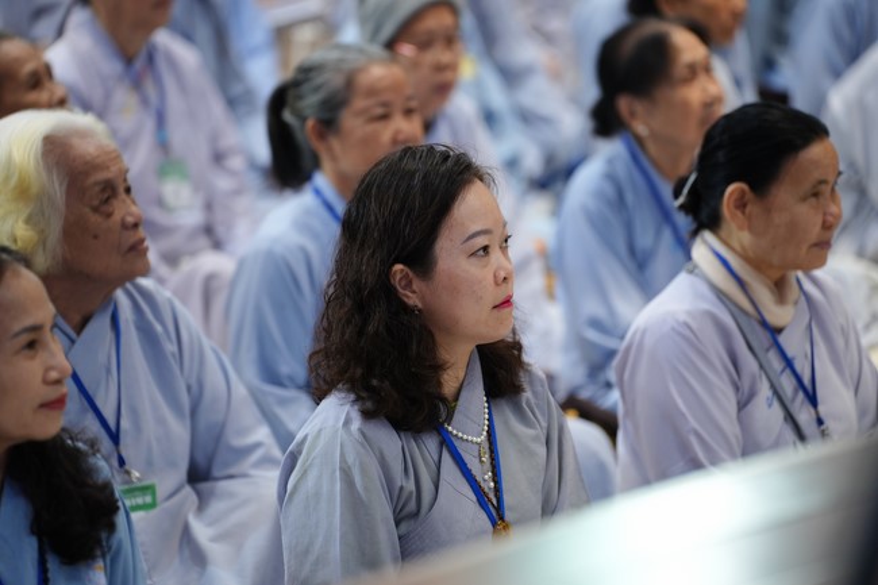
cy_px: 292
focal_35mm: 150
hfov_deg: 13.7
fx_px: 3657
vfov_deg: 9.1
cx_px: 439
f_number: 2.8
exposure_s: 1/100
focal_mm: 150
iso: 1250
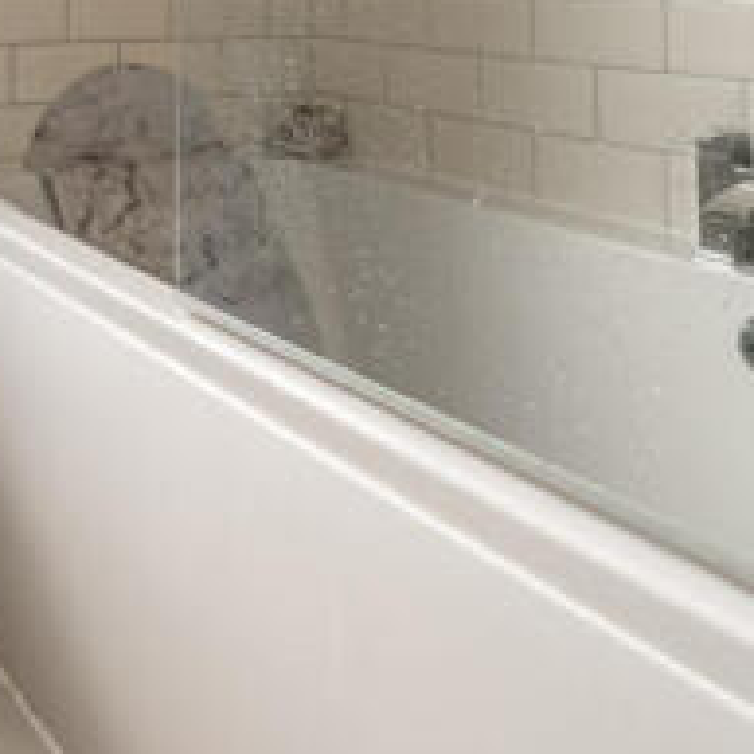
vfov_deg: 32.4
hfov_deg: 30.9
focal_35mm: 46
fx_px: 1134
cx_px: -156
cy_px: -72
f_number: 7.1
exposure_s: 1/160
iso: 1000
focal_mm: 16
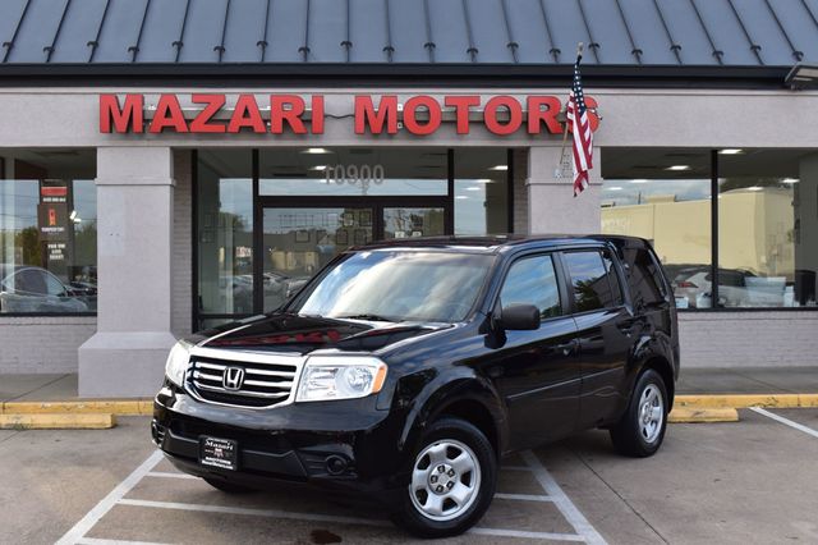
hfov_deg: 43.6
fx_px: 1022
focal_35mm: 45
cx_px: 409
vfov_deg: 29.8
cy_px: 272
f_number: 9
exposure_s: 1/160
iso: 400
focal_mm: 30
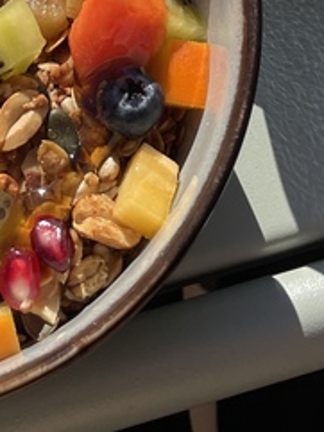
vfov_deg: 16.9
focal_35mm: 97
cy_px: -335
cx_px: 78
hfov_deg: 15.2
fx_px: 1209
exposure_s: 1/4651
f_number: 1.6
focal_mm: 4.2
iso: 32
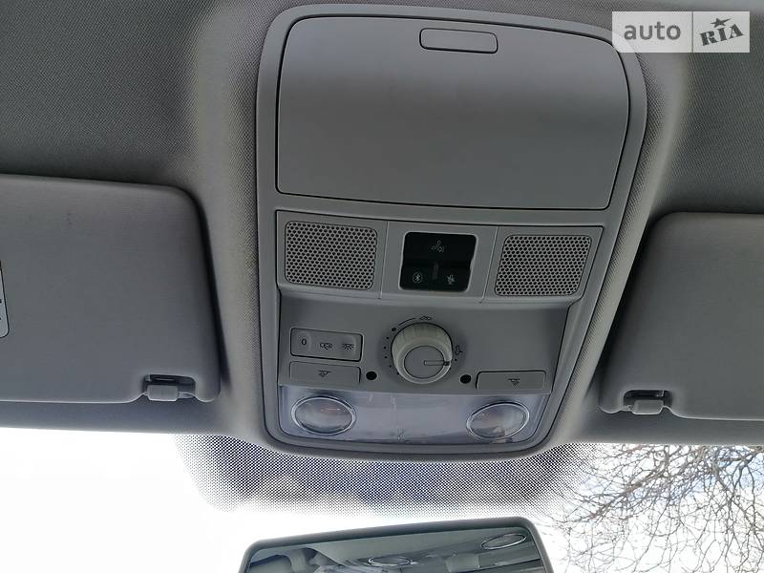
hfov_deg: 67.3
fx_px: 574
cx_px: 382
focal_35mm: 26
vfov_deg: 53.1
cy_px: 286
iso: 50
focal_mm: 3.8
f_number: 2.2
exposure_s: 1/109
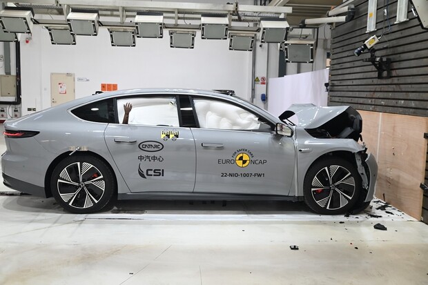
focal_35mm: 35
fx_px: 416
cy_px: 142
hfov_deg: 54.4
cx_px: 214
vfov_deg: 37.8
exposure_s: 1/80
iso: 1250
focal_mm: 35
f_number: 5
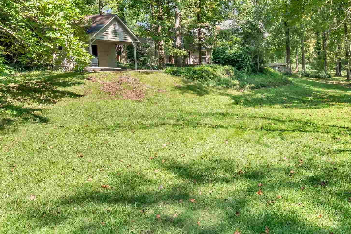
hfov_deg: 49.9
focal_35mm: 34
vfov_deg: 37.9
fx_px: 331
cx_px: 313
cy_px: 59
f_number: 9
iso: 320
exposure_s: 1/160
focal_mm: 16
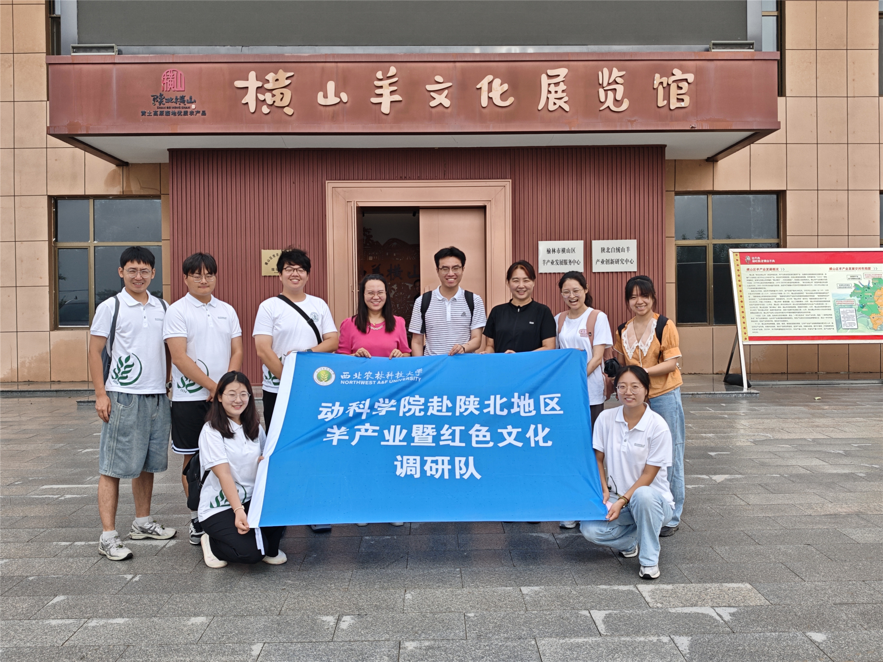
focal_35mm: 30
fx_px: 765
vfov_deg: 46.8
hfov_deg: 60.0
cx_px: 442
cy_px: 331
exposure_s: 1/2932
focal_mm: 6.68
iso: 50
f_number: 1.44
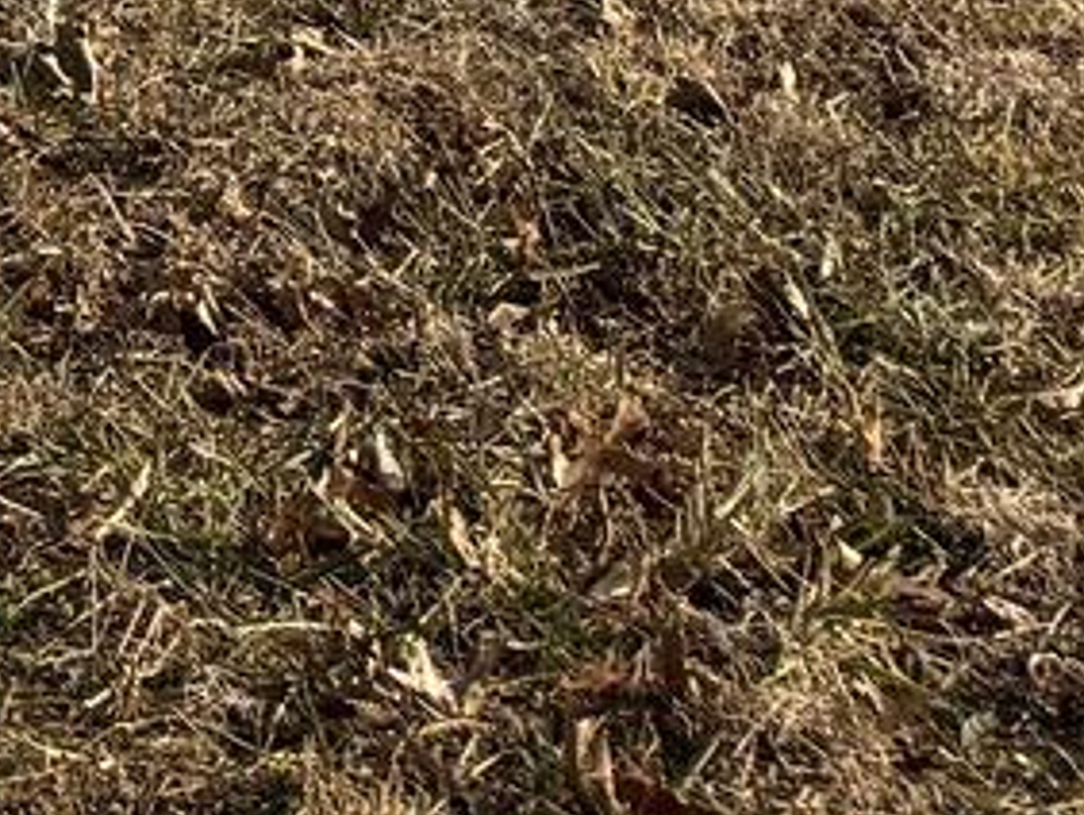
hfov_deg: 10.2
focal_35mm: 174
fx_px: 5453
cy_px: -2091
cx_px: -1288
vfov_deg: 7.1
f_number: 1.78
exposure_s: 1/4975
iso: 80
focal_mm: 6.76
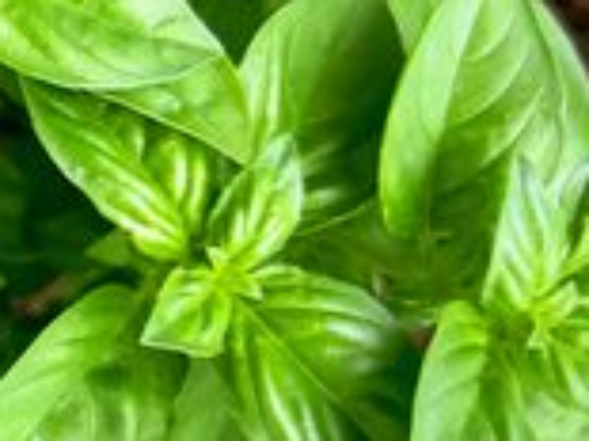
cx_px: -388
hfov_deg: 15.4
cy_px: 114
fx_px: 1938
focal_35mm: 114
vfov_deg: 12.9
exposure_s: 1/950
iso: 50
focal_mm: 5.7
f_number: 1.5
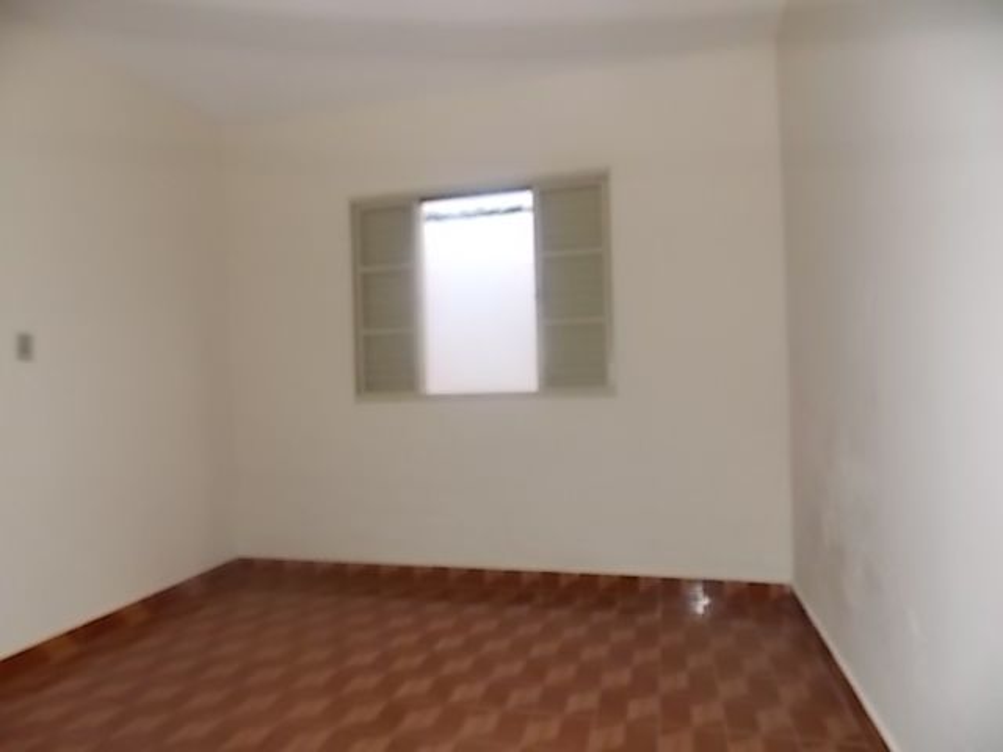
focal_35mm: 23
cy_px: 376
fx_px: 666
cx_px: 502
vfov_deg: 58.9
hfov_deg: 73.9
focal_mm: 4
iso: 200
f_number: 3.1
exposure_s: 1/30
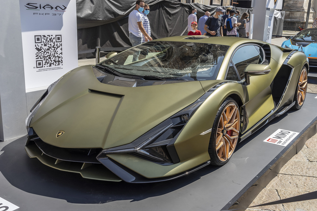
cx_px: 160
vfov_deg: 35.9
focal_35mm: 37
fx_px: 326
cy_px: 103
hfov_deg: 51.9
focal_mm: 36
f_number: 11
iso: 100
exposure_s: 1/80
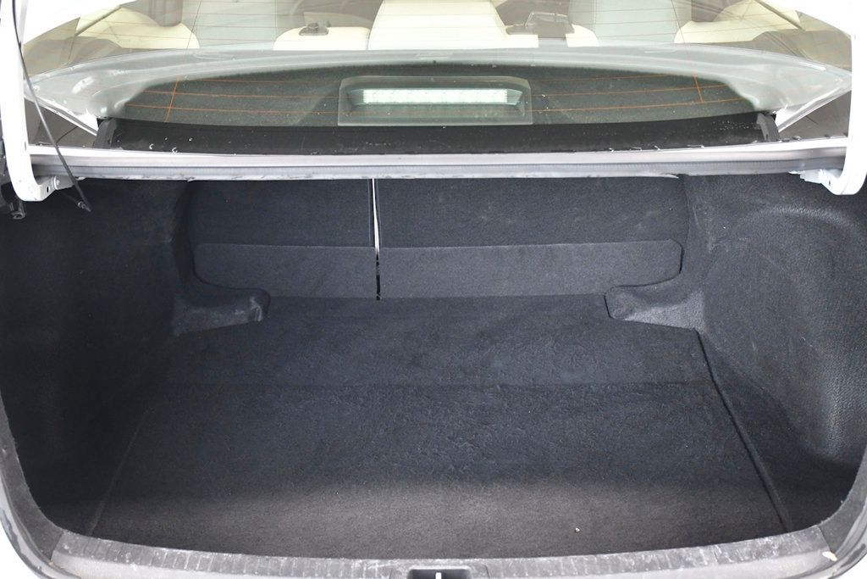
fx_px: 1228
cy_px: 290
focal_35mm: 51
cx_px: 434
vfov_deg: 26.5
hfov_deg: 38.9
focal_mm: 34
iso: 2500
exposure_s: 1/100
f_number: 5
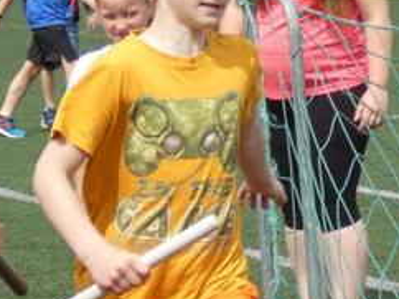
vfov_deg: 6.2
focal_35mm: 238
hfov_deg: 8.3
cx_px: 259
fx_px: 2741
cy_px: 358
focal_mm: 7.8
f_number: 3.7
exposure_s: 1/1000
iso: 80
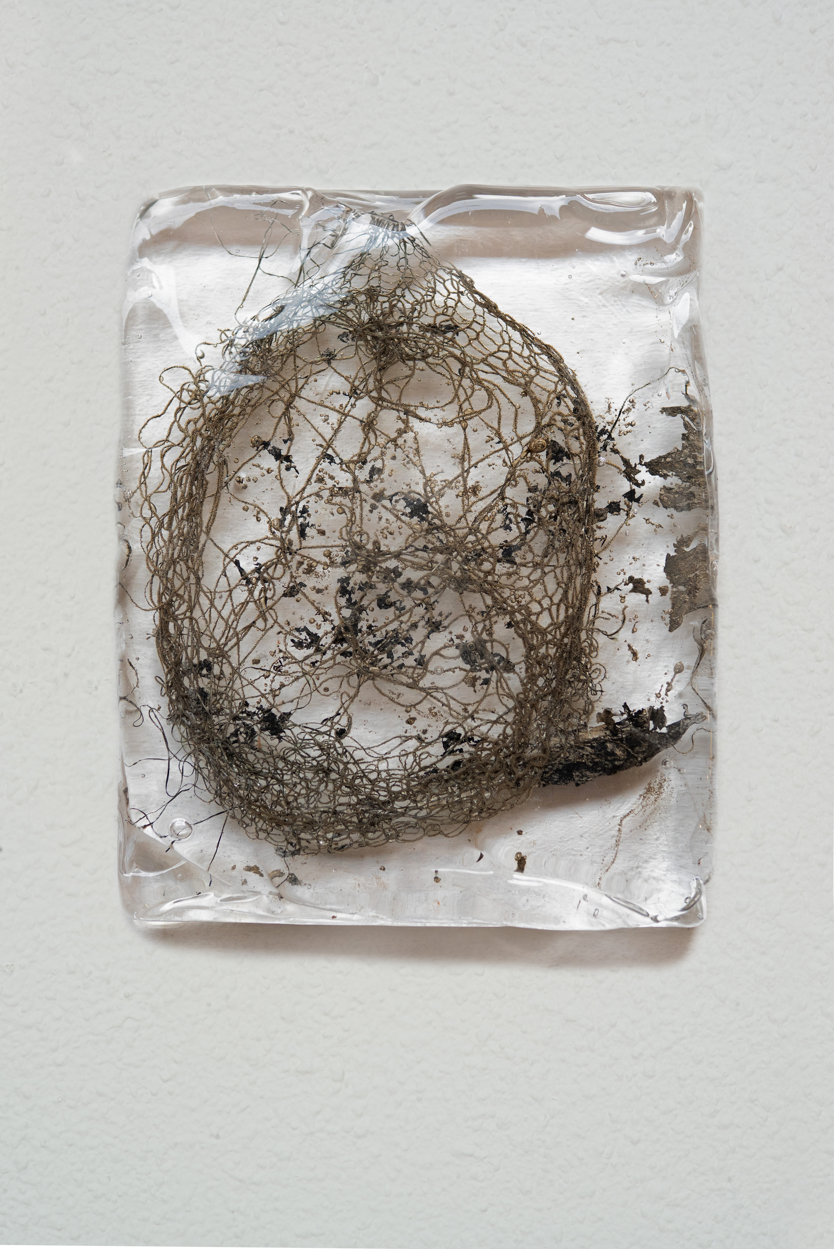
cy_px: 624
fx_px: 2951
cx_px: 417
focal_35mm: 85
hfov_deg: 16.1
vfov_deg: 23.9
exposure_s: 1/125
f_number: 16
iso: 100
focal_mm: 85
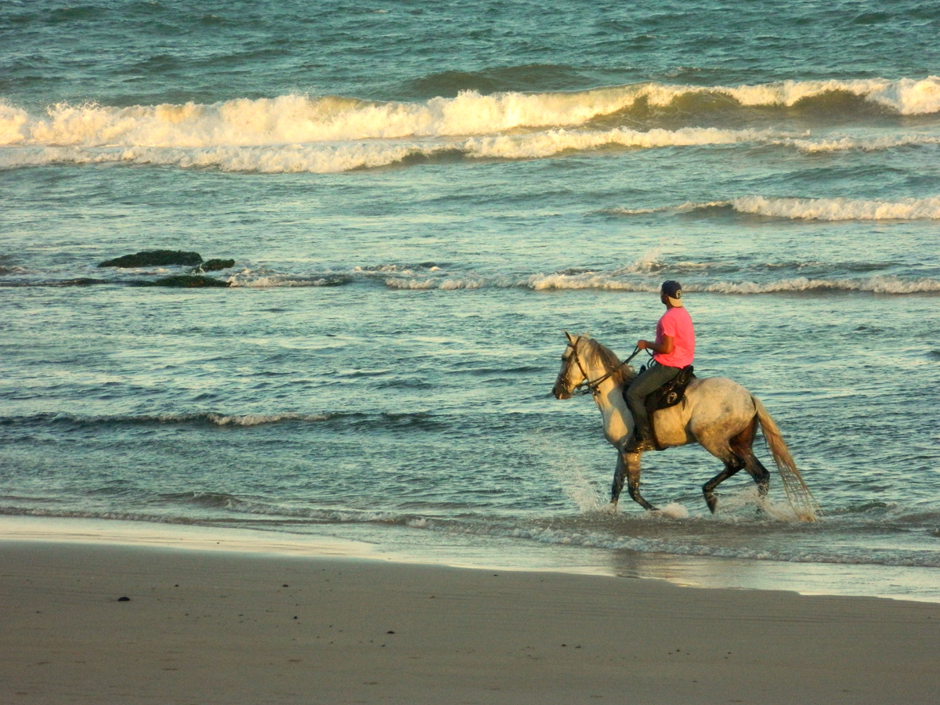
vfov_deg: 5.3
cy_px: 352
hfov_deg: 7.1
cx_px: 470
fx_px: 7549
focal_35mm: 278
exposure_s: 1/400
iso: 400
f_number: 5.6
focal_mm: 50
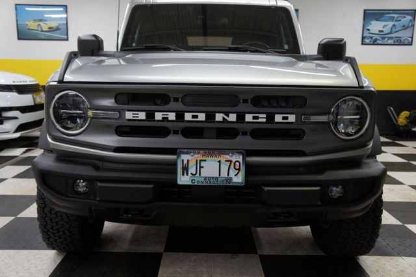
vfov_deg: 38.3
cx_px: 208
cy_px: 138
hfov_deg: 55.1
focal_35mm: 34
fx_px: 398
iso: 320
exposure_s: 1/40
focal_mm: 23
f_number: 4
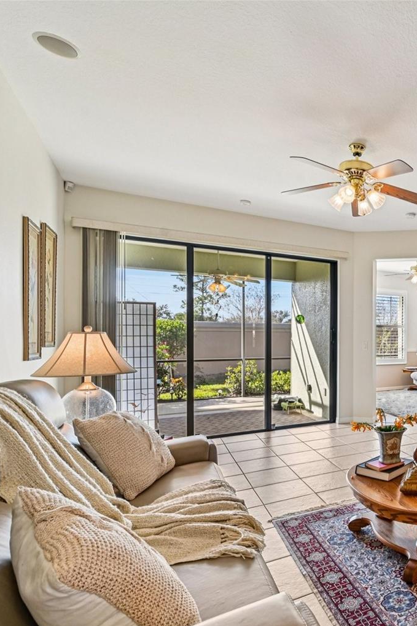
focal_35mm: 22
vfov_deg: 78.5
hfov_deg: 47.3
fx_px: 382
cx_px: 420
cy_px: 327
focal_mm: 14
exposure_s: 1/125
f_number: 8
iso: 400
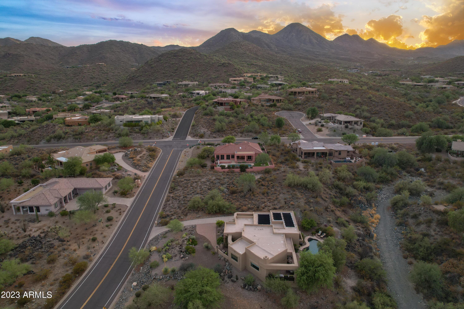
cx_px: 232
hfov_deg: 78.6
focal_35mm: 22
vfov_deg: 57.2
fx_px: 284
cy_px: 154
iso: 200
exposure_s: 1/80
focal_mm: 8.38
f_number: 2.8
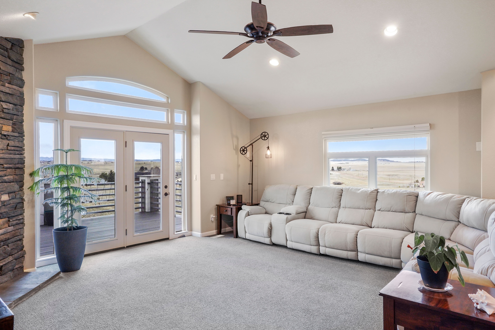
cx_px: 248
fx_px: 316
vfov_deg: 55.1
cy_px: 165
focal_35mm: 23
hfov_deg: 76.1
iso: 800
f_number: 11
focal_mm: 23
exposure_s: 1/8
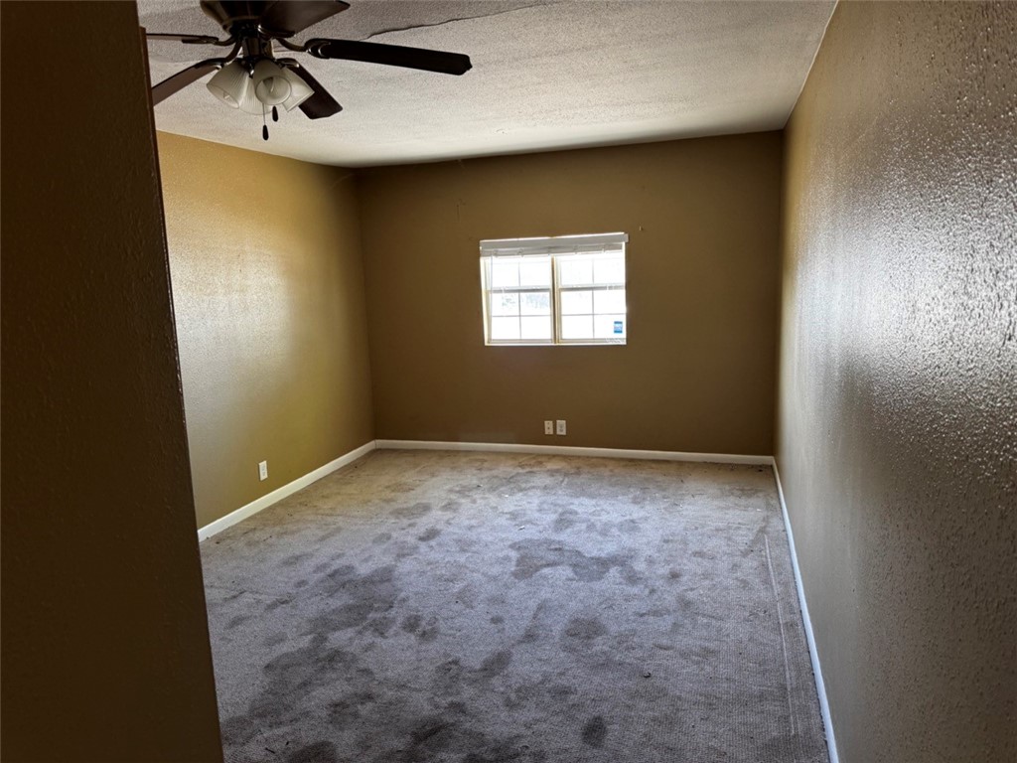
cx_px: 508
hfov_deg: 71.6
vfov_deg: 56.8
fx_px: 705
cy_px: 382
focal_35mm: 24
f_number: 1.78
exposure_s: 1/60
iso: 250
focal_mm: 6.76
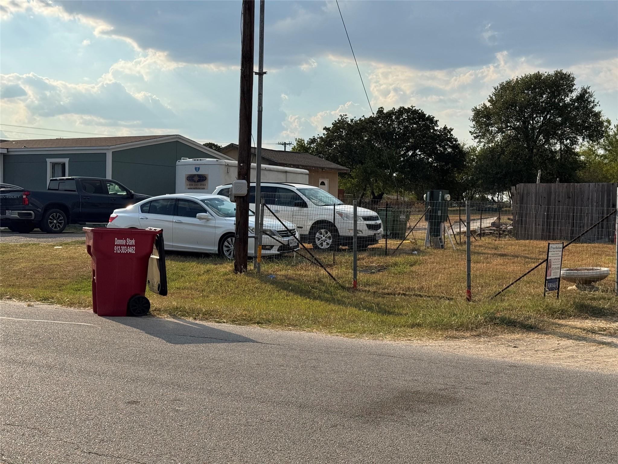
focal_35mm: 48
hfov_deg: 39.7
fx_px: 857
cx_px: 309
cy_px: 232
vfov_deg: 30.3
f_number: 1.78
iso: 64
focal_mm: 6.76
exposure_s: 1/5848
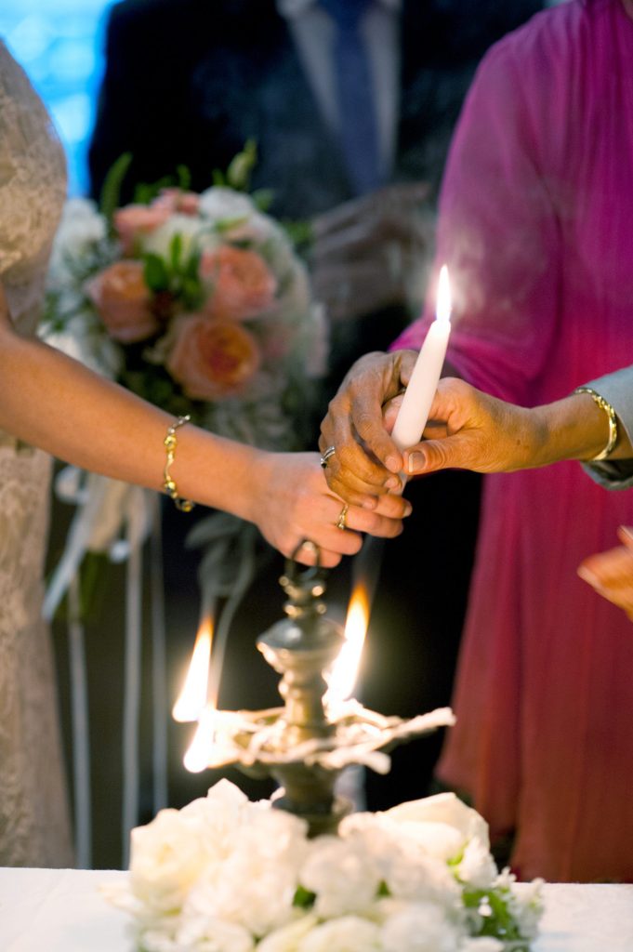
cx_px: 316
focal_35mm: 85
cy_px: 476
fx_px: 2245
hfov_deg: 16.0
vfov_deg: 23.9
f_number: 2.5
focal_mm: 85
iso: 2000
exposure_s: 1/60
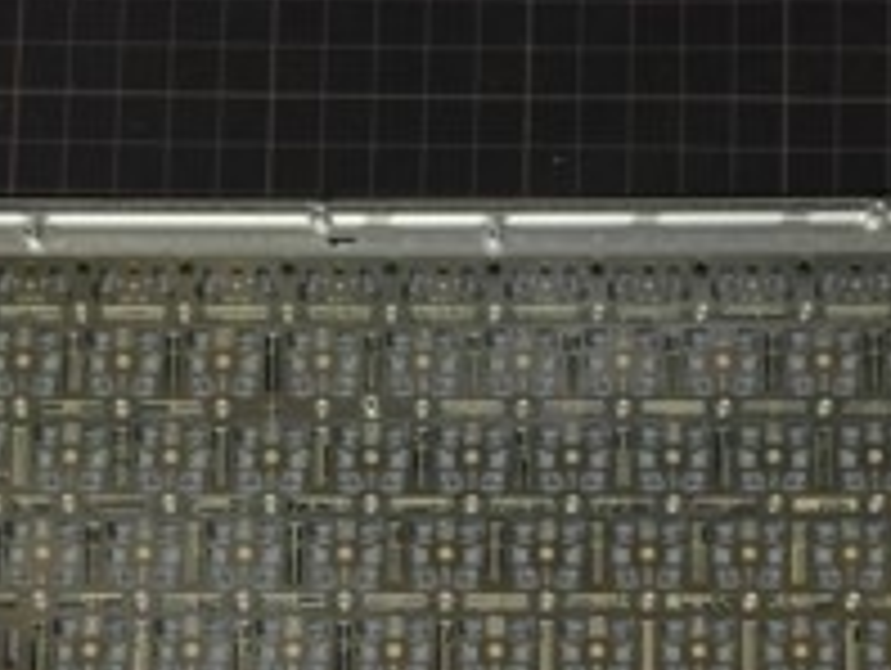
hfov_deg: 29.2
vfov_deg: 21.2
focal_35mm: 66
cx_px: 558
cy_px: 733
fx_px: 1701
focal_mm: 4.15
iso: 50
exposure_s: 1/15
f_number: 2.2
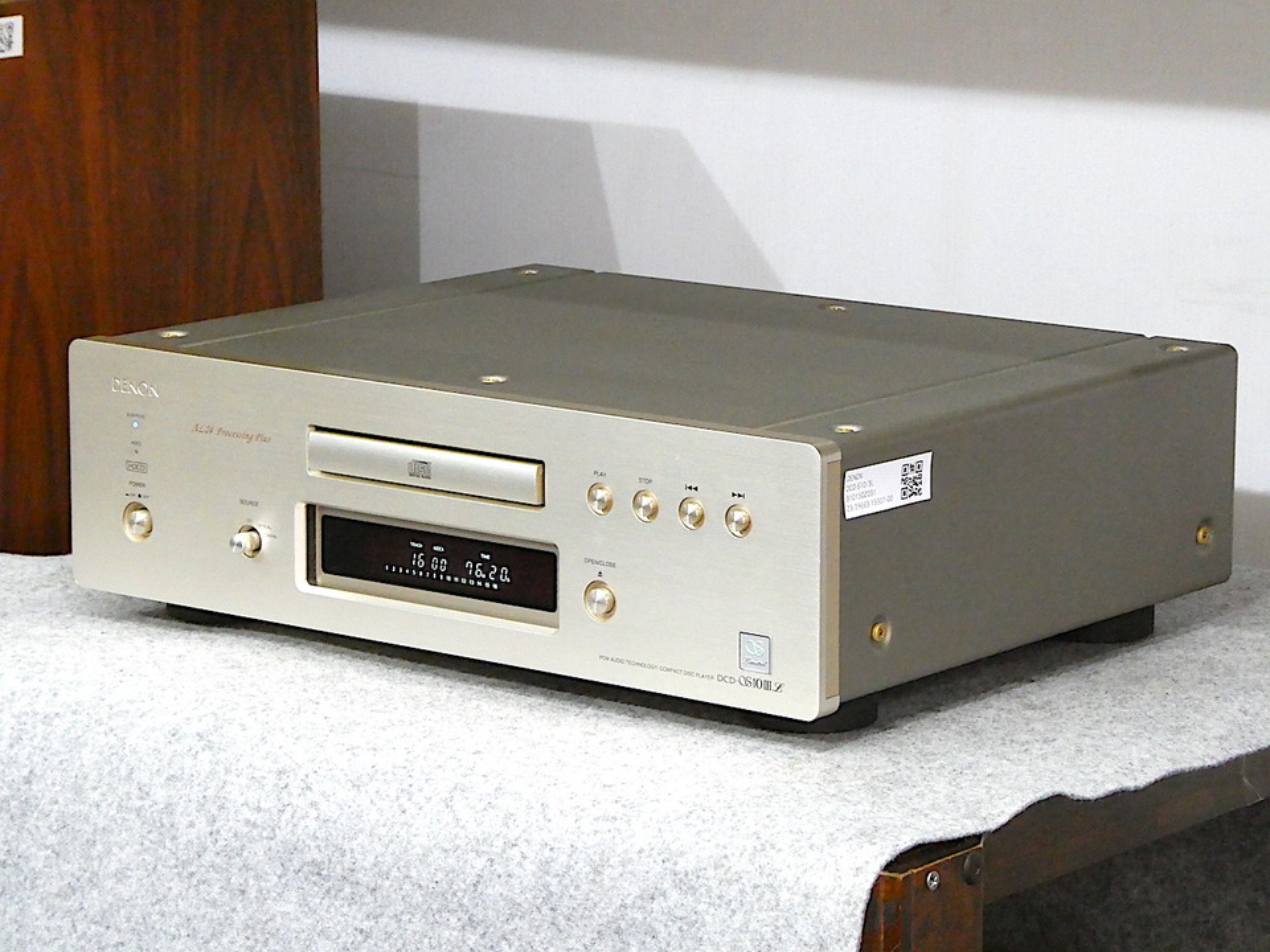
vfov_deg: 12.0
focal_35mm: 124
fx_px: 4549
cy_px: 476
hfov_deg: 15.9
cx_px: 635
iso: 1600
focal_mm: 22.3
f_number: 5.3
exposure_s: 1/50
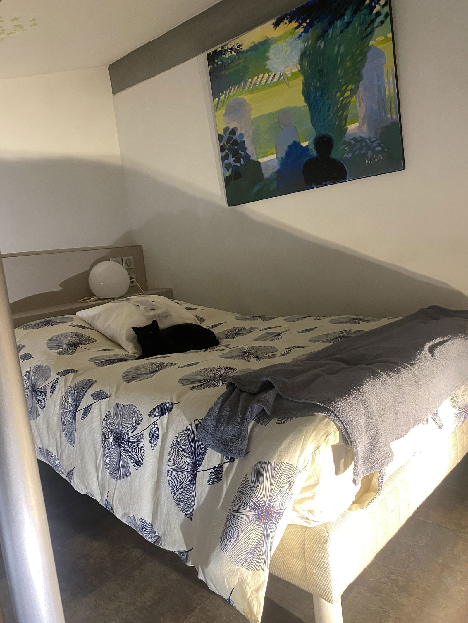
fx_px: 469
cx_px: 234
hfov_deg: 53.1
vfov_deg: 67.3
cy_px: 312
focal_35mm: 26
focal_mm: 4.25
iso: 250
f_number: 1.8
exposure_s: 1/50
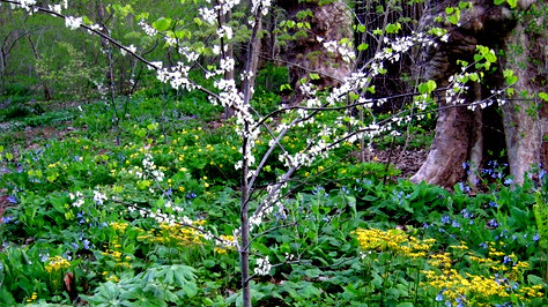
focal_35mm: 53
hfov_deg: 39.2
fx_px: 770
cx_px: 275
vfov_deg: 22.4
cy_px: 231
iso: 101
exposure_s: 1/51.4
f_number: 2.7
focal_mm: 7.5
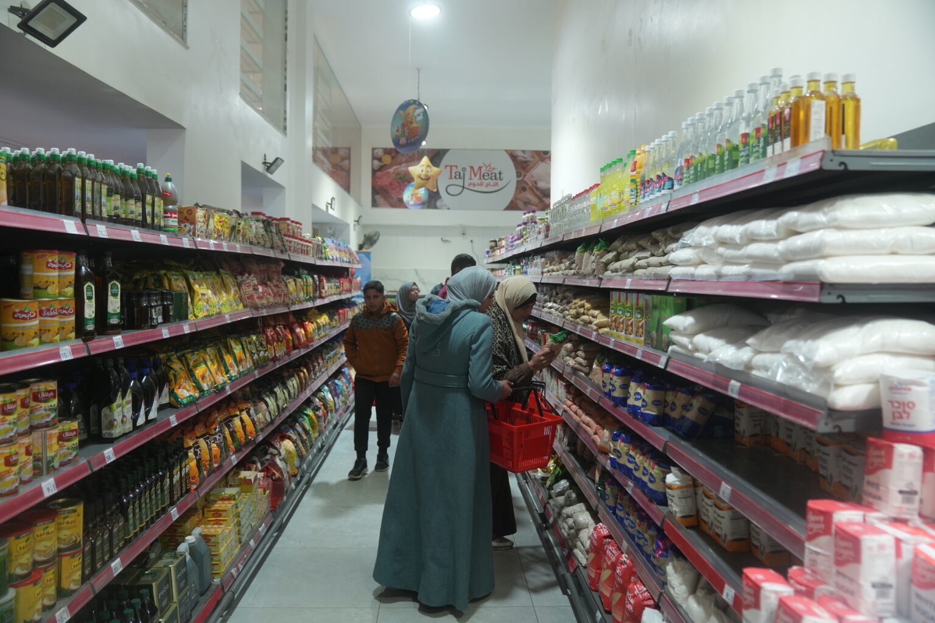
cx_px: 468
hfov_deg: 67.4
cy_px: 312
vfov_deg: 47.9
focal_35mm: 27
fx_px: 701
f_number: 2.8
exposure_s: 1/320
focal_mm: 27
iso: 1000
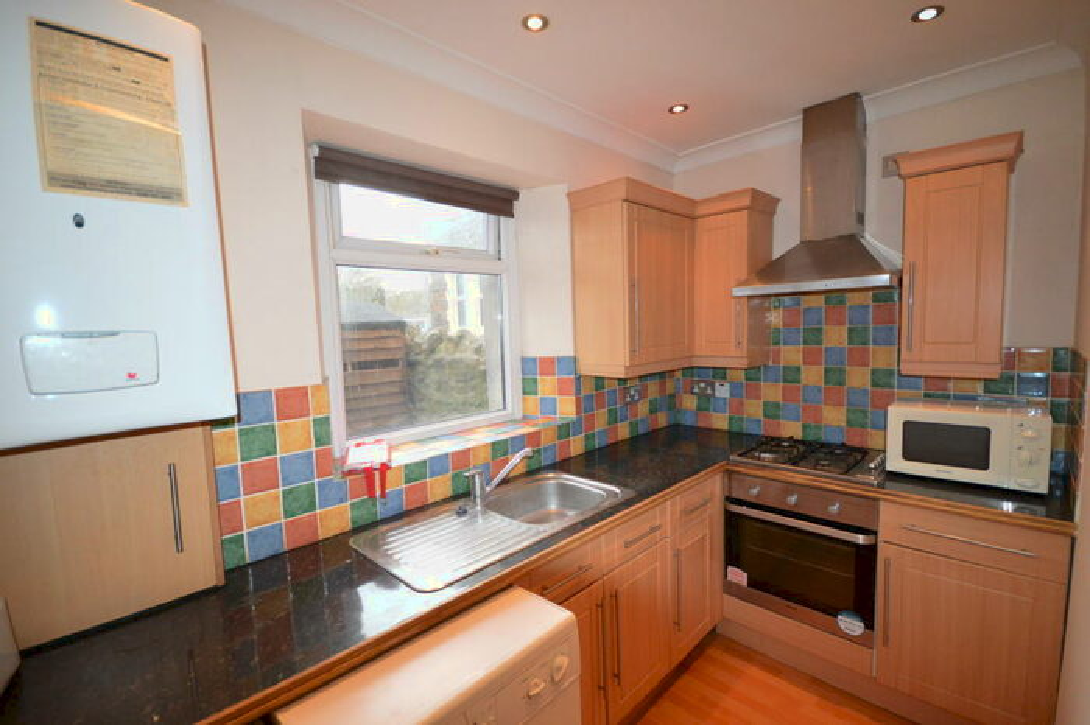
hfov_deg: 100.4
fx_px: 454
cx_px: 545
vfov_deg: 77.3
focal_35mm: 15
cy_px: 362
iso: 1800
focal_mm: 10
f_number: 4
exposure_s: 1/200
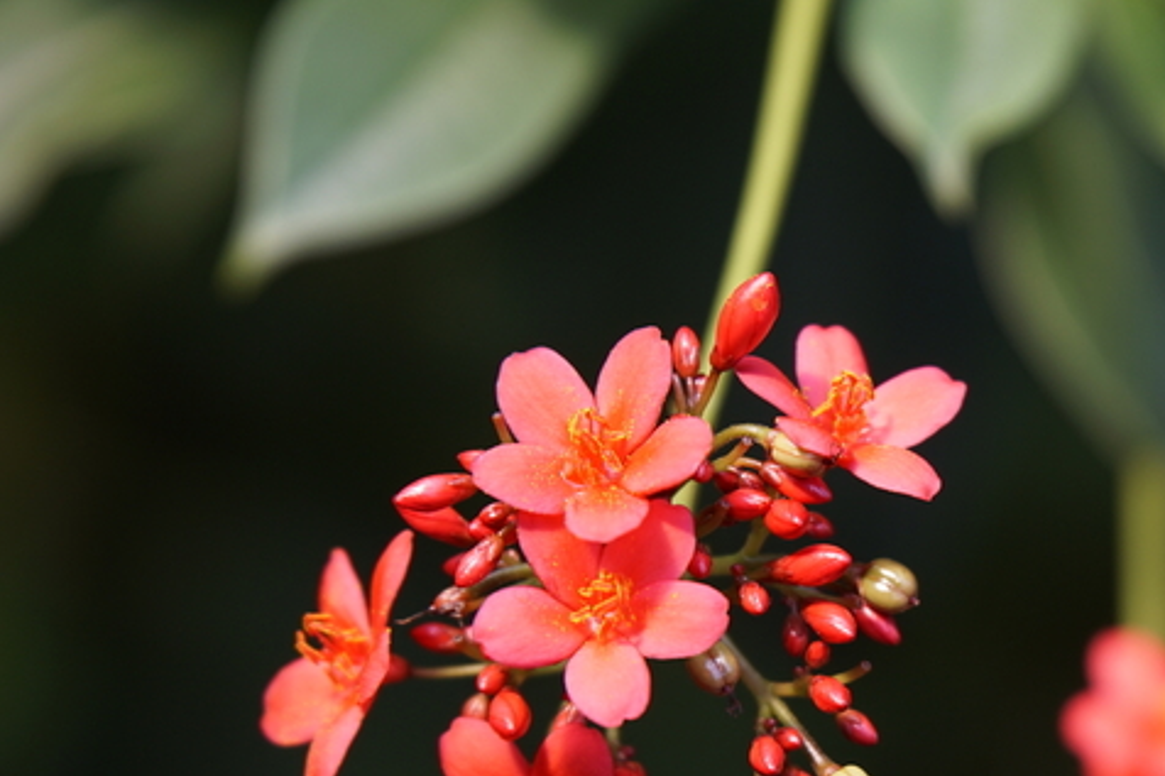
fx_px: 16303
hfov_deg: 4.1
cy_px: 635
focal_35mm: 504
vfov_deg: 2.7
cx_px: 945
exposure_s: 1/640
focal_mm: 200
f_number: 2.8
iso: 250
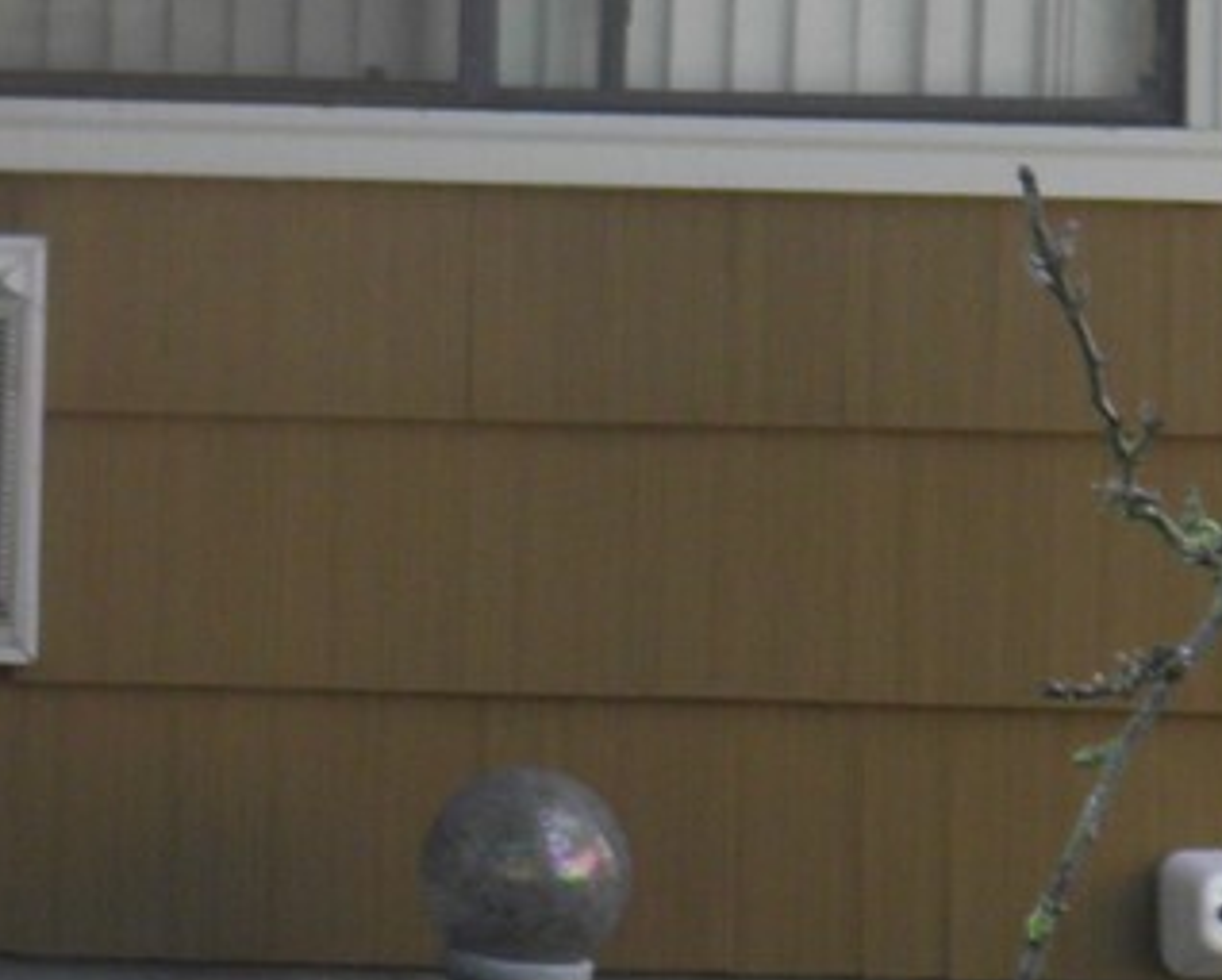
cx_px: -1245
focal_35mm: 270
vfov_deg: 5.7
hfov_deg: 6.9
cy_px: -96
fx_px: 9774
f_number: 3.6
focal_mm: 10
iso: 50
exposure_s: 1/40
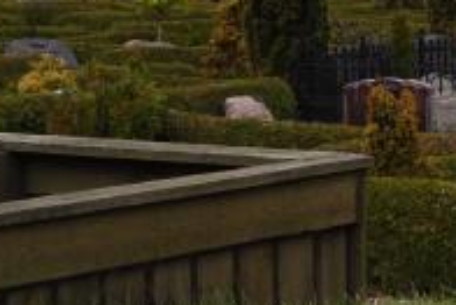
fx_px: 2409
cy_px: -249
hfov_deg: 10.7
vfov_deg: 7.0
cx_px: 486
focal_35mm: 190
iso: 400
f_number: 5
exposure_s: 1/1250
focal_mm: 31
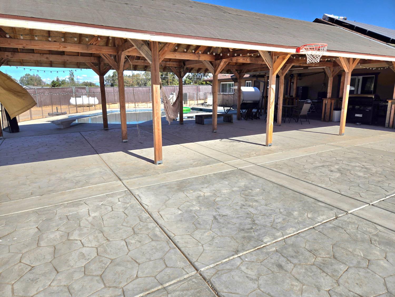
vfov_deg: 58.9
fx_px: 262
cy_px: 148
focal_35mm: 23
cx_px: 198
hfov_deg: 73.9
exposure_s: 1/3333
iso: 25
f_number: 1.8
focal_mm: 5.4
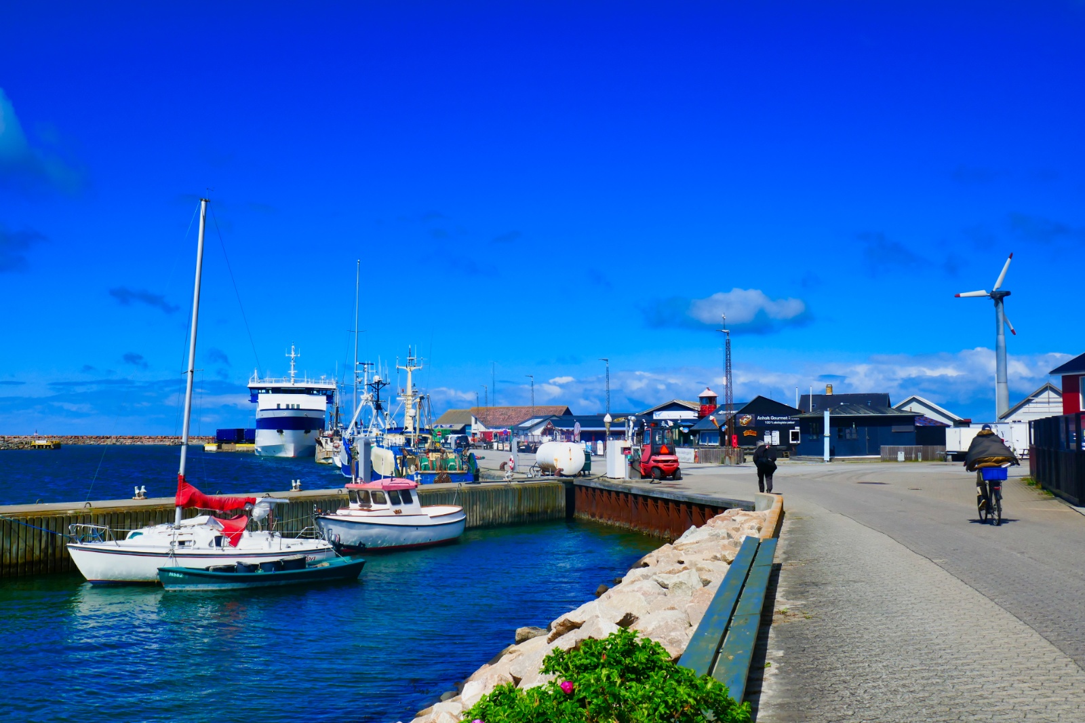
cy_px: 362
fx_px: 1115
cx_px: 542
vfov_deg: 35.9
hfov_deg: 51.9
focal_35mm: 37
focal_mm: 13.6
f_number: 5
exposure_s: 1/1600
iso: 125
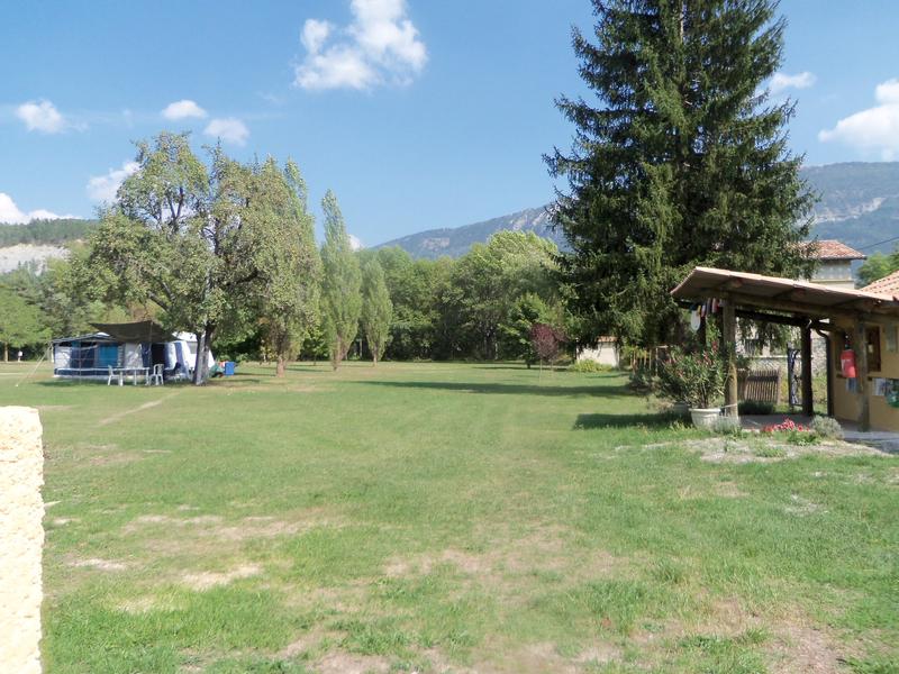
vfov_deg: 49.7
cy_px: 337
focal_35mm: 28
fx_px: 727
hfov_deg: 63.4
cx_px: 450
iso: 64
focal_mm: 5.1
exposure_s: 1/400
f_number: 3.9
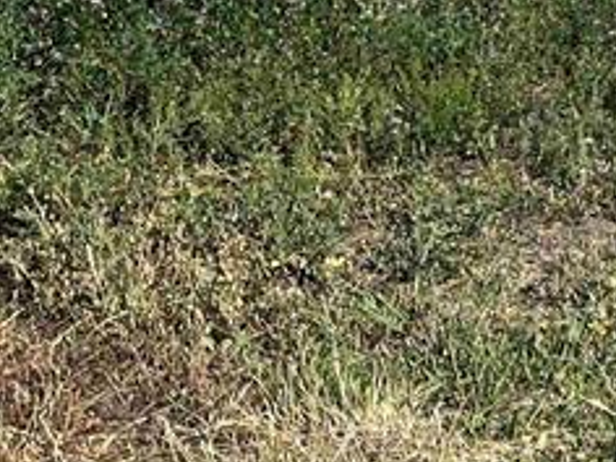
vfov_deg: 11.7
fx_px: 2011
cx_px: 1334
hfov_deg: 13.9
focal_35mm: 113
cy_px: -472
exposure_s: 1/4016
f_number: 1.6
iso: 50
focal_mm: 5.1
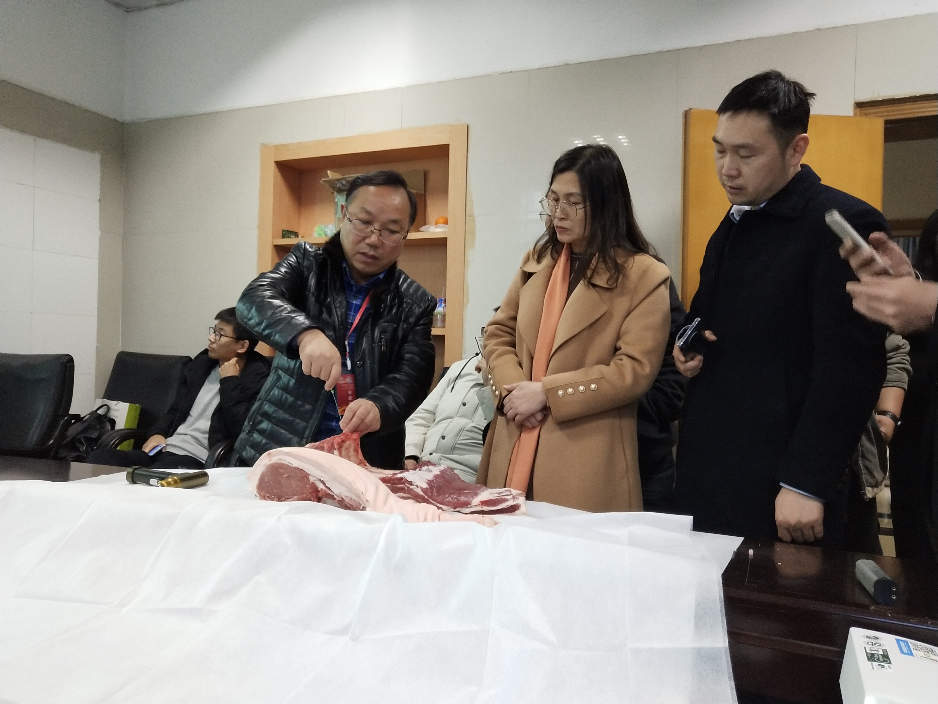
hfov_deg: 60.0
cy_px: 352
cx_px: 469
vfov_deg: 46.8
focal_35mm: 30
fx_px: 813
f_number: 1.8
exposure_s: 1/33.3
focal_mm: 3.95
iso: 574
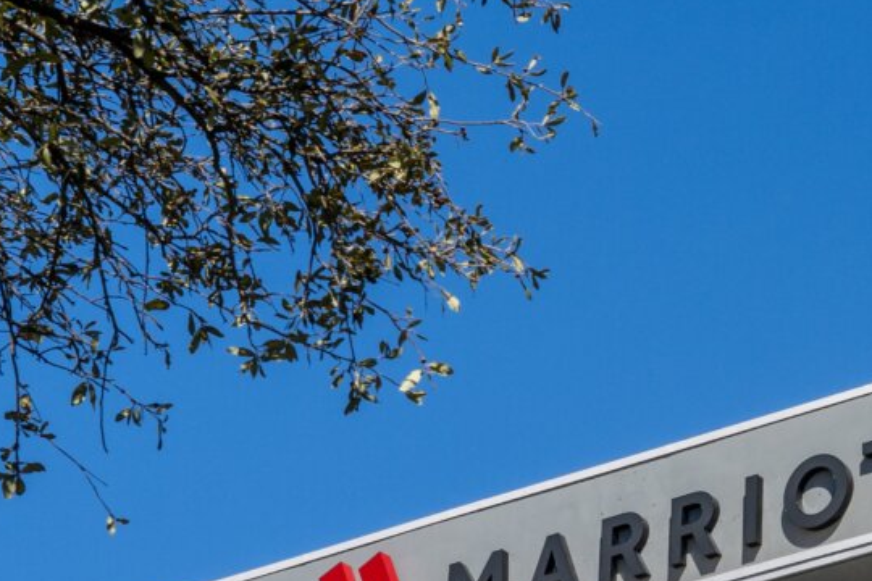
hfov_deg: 22.1
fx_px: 2180
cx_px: 770
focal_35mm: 90
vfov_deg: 15.0
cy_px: 563
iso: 64
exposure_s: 1/160
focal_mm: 30.5
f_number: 10
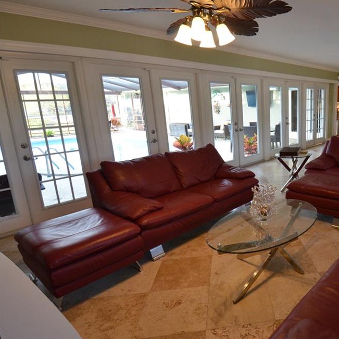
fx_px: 266
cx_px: 265
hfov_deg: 60.4
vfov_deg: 65.0
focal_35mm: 24
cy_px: 169
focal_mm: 12
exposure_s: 1/125
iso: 1600
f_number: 5.6
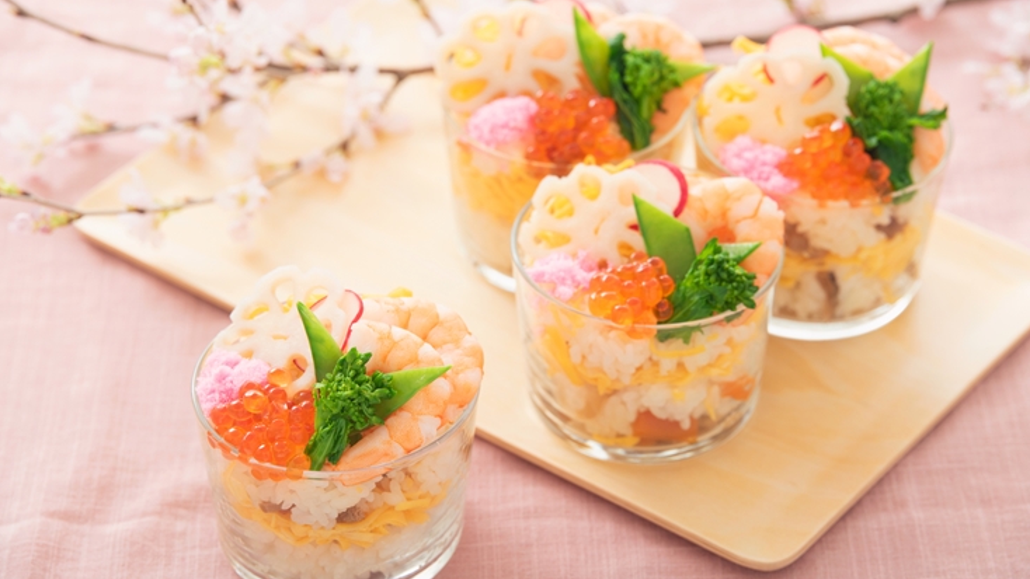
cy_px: 287
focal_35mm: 132
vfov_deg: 9.2
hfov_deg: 16.3
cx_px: 516
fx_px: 3605
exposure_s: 1/160
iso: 100
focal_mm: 125
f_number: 7.1
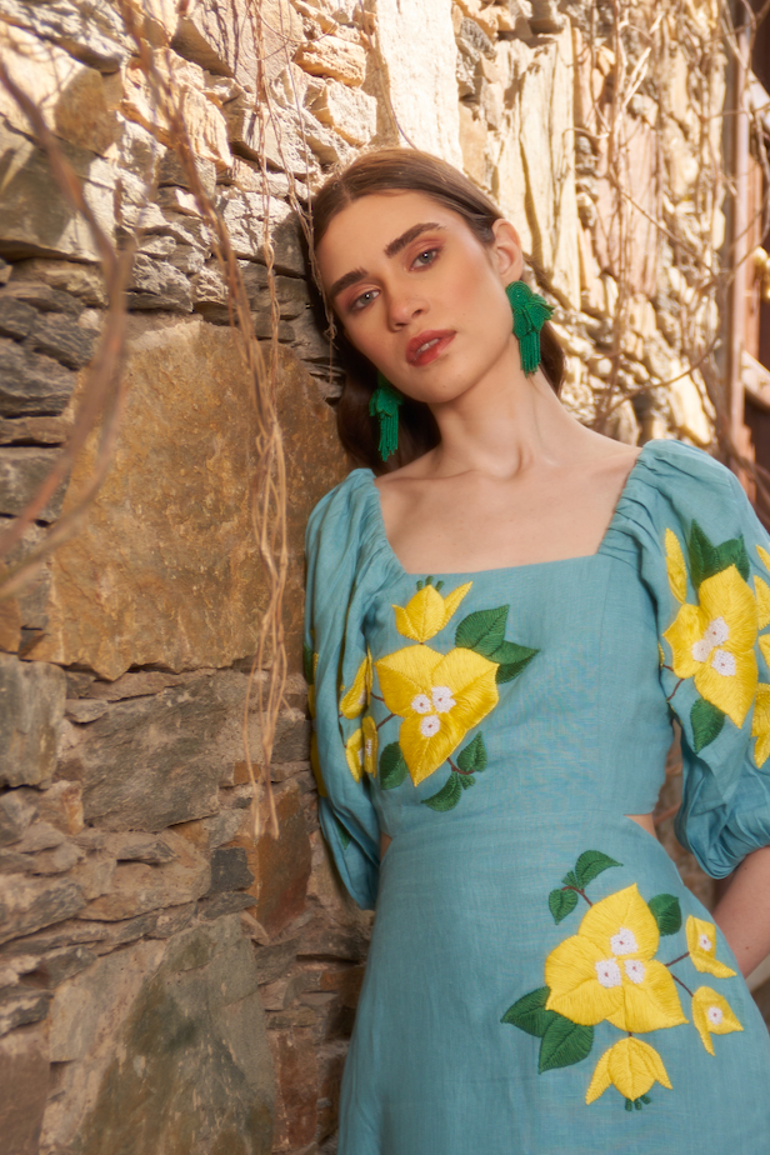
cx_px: 468
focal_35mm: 54
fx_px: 1732
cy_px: 817
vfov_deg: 36.3
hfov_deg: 25.0
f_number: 2.8
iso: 50
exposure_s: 1/1000
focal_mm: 25
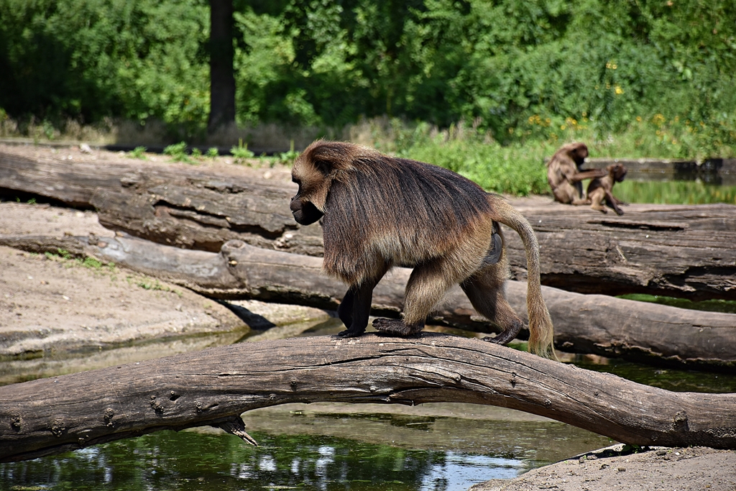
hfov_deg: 9.8
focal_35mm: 210
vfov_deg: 6.5
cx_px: 368
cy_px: 246
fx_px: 4294
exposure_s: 1/1250
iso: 400
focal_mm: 140
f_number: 5.6
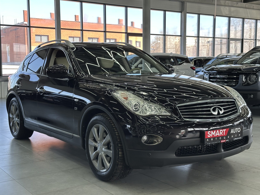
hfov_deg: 39.7
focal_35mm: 48
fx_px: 361
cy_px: 98
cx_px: 130
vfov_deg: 30.3
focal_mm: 6.86
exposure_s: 1/251
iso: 50
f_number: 1.78
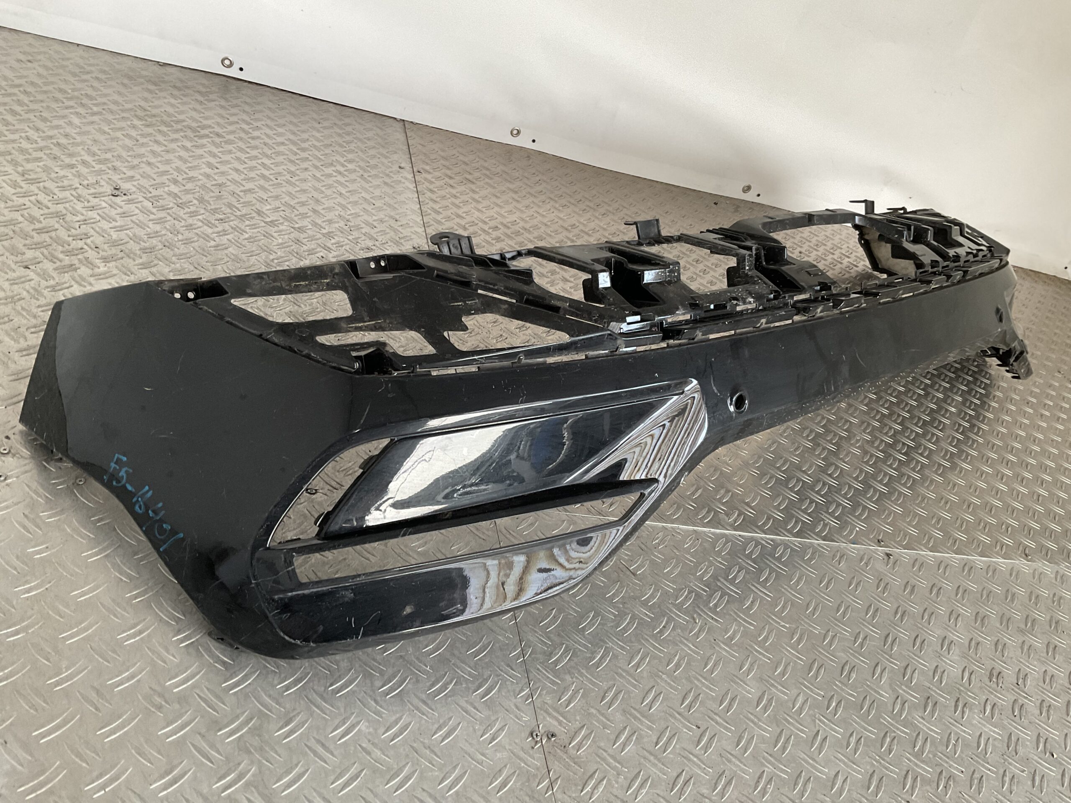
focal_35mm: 29
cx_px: 536
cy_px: 402
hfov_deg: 61.7
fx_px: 897
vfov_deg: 48.2
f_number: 1.8
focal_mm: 3
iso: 80
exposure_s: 1/50
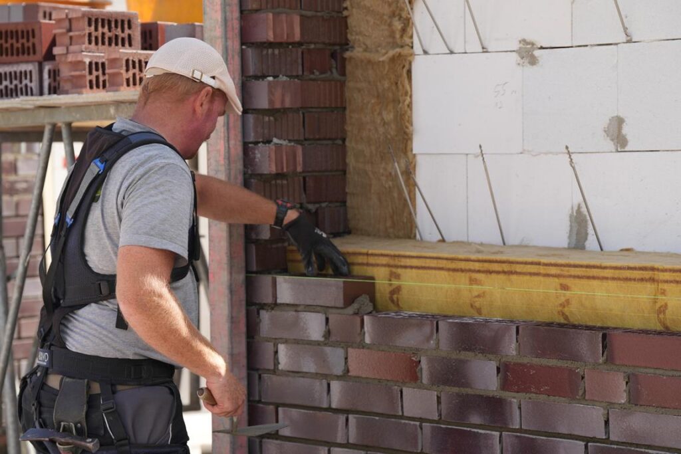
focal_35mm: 125
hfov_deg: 16.4
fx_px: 2365
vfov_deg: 11.0
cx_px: 340
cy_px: 227
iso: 100
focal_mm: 125
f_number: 5
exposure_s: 1/250
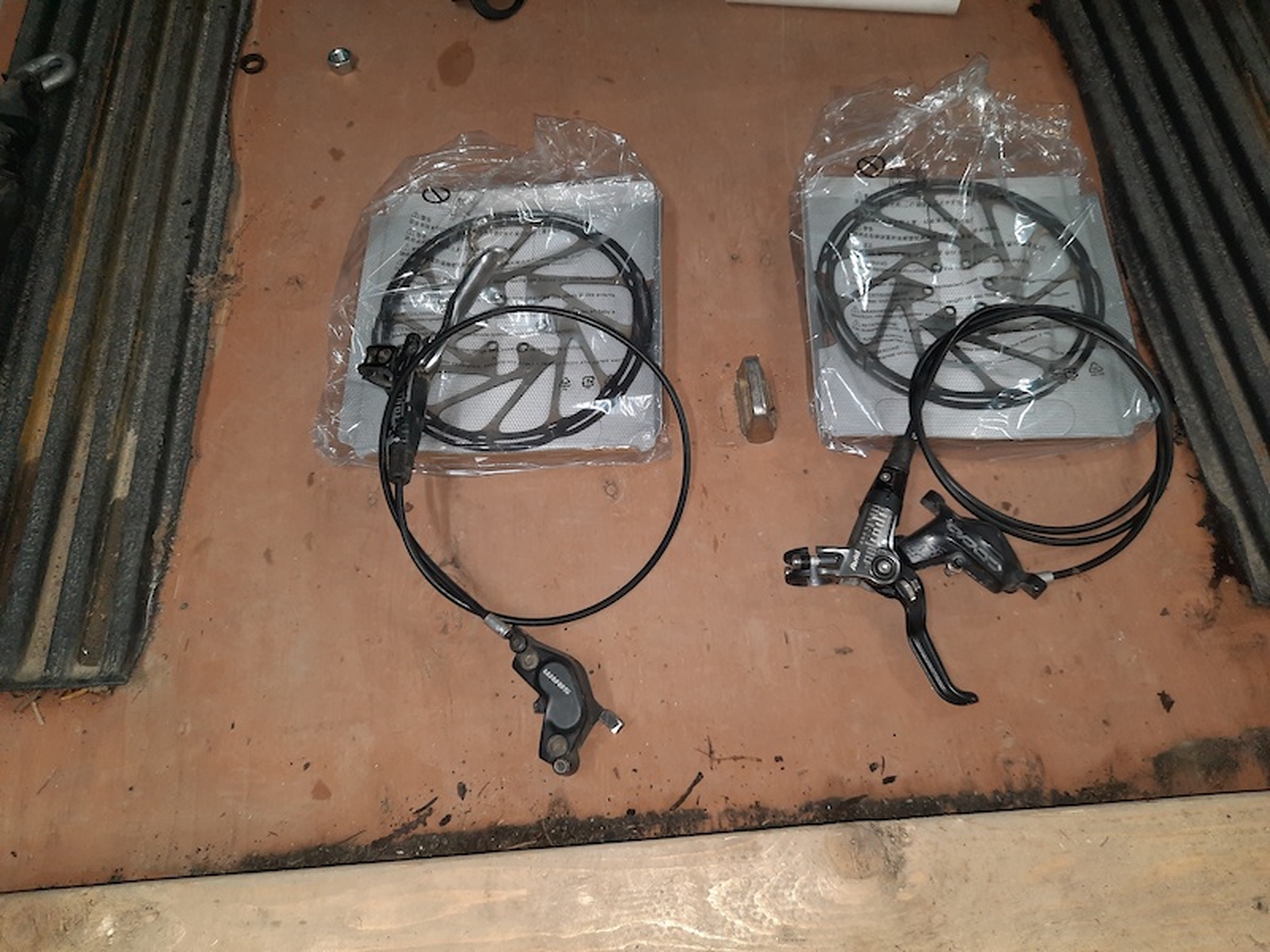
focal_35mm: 25
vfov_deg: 54.9
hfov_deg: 69.4
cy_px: 476
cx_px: 635
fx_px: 917
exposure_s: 1/30
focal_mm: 4.6
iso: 320
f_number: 2
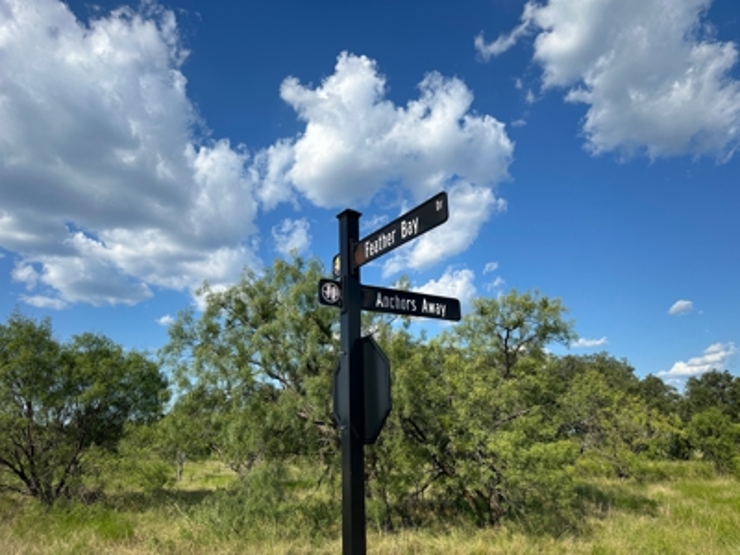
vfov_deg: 56.8
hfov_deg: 71.6
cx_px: 370
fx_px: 513
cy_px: 278
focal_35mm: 24
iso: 80
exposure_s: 1/5848
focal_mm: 6.86
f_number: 1.78
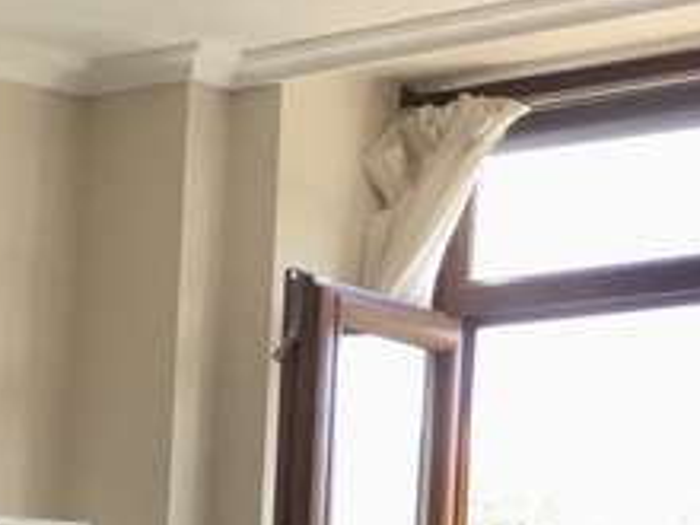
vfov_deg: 9.8
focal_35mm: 144
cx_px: -916
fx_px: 2912
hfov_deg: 11.6
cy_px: 897
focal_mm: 3.3
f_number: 2.4
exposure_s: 1/50
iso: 25
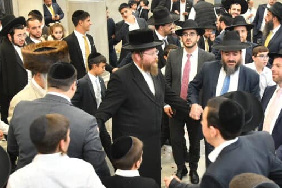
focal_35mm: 60
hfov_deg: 33.3
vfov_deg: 22.5
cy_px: 127
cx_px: 170
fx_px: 470
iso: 1000
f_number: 5.6
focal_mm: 30
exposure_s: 1/125
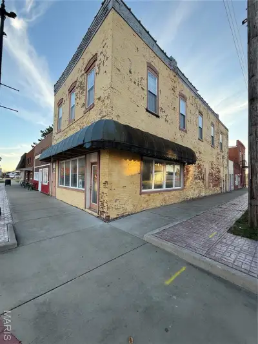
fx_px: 139
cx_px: 129
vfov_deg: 102.1
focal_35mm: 14
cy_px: 172
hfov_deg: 85.7
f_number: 2.2
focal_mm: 2.22
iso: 50
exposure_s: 1/159
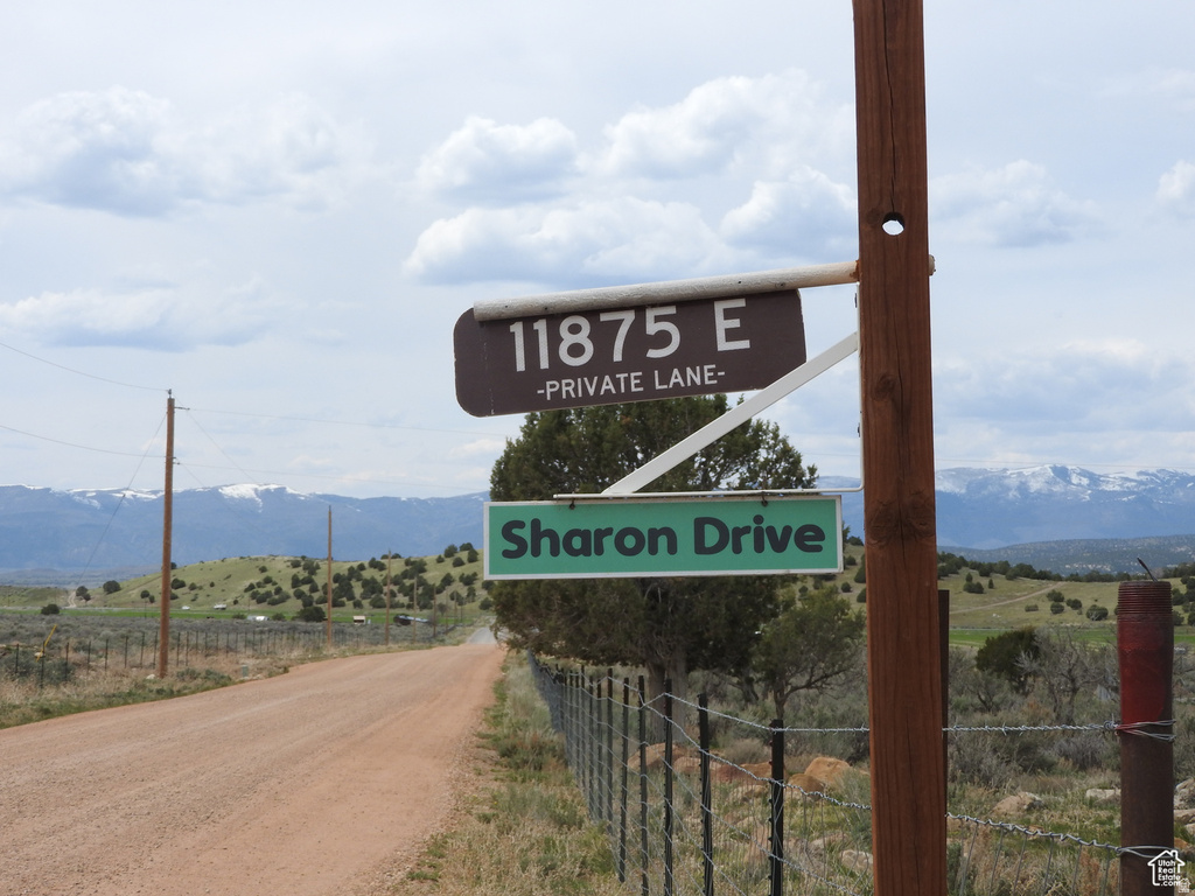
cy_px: 448
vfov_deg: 21.0
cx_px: 598
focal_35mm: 70
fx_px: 2417
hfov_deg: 27.8
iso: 100
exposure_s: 1/1250
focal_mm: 12.5
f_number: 4.5
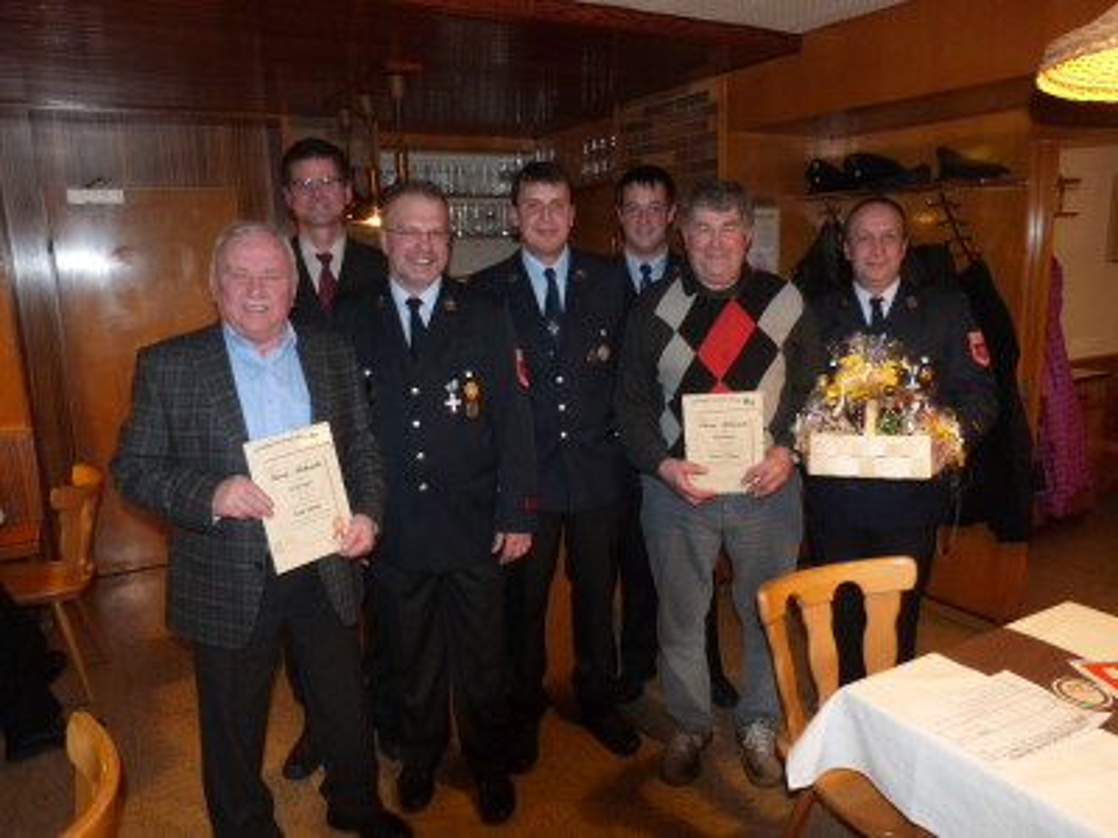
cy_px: 419
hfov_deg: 69.4
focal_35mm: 25
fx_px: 807
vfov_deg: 54.9
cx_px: 559
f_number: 2.8
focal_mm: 4.5
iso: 400
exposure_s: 1/13
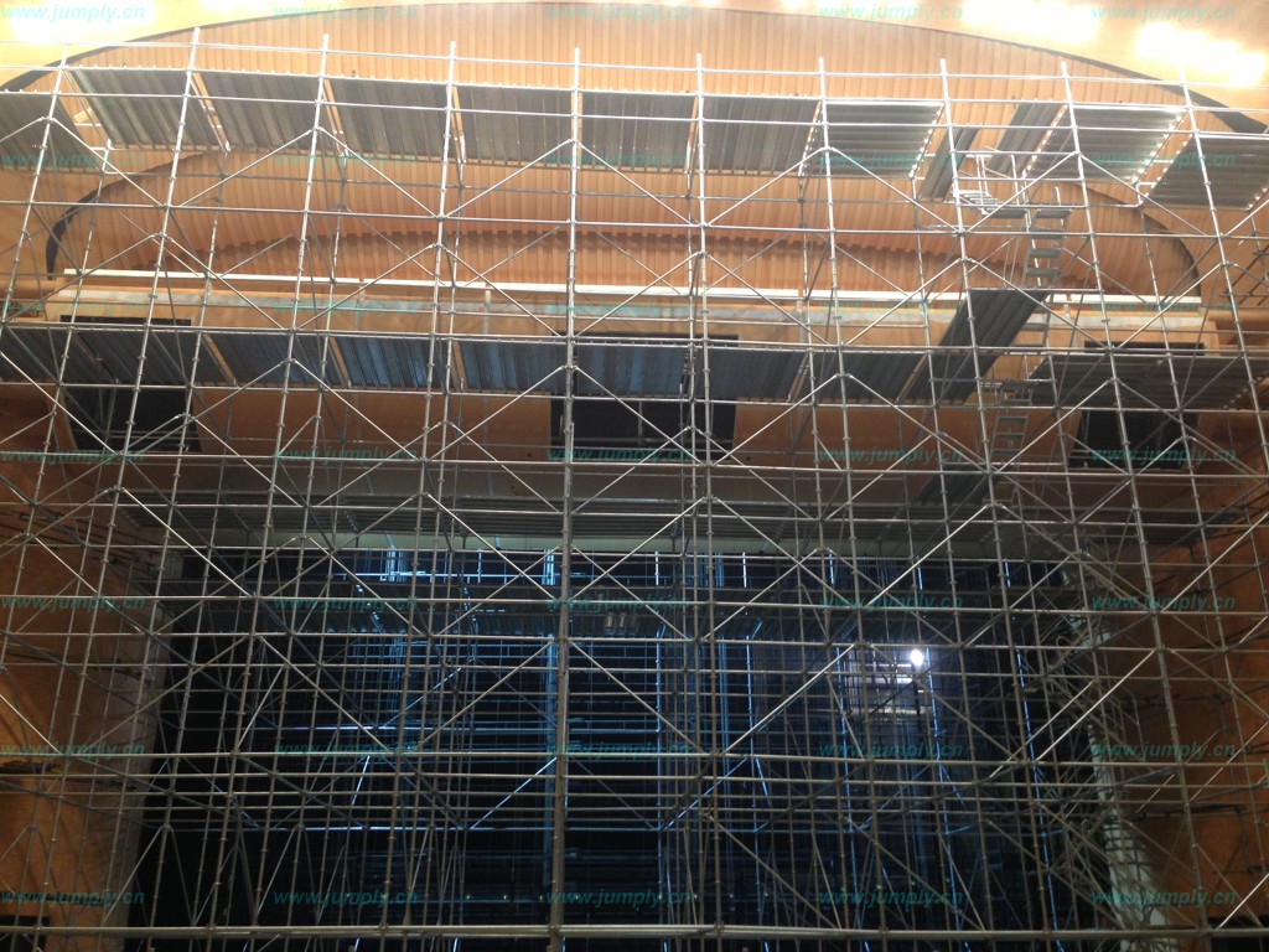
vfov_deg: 42.9
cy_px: 476
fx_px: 1210
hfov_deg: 55.4
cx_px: 634
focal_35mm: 33
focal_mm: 4.13
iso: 160
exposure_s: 1/20
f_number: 2.4
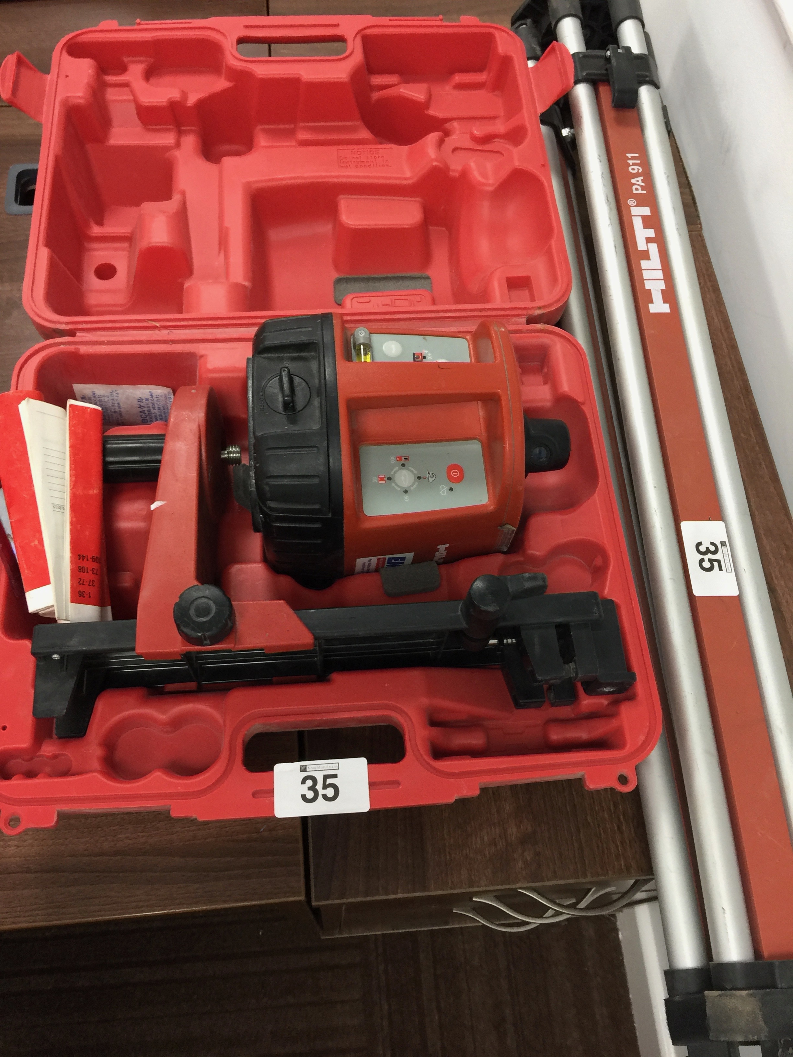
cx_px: 396
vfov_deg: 61.7
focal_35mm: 29
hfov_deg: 48.2
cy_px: 528
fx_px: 886
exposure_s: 1/17
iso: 50
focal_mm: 4.15
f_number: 2.2
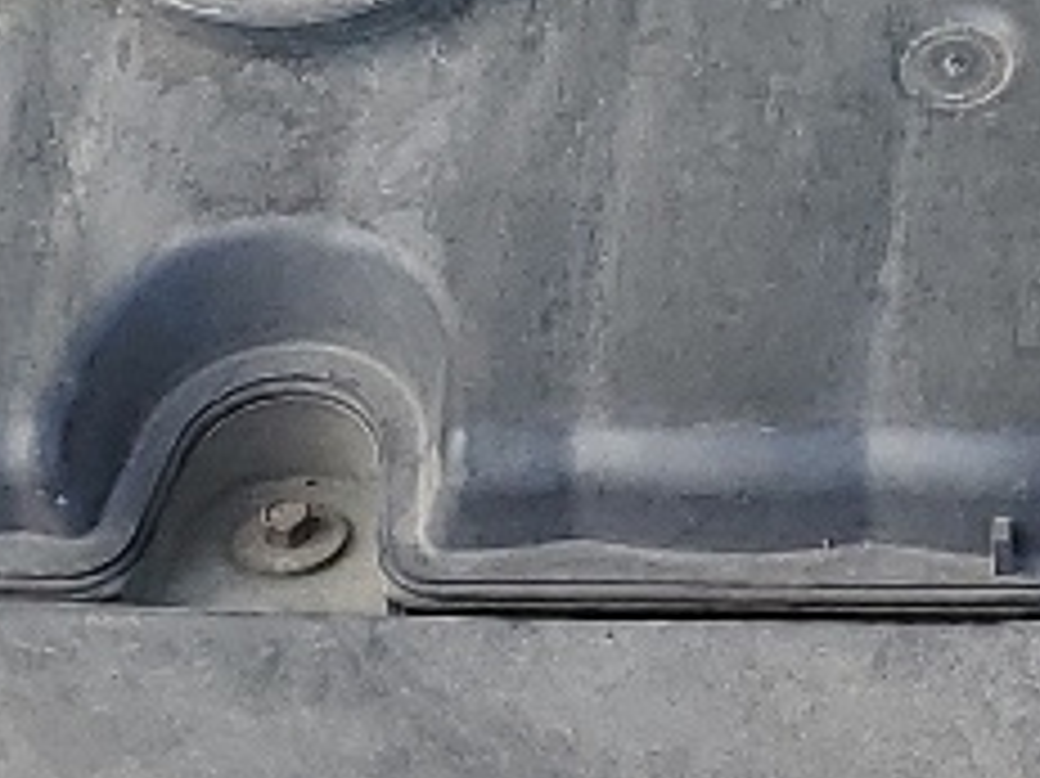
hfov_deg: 10.5
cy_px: -315
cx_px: 1729
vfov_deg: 8.1
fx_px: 5405
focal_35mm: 180
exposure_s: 1/435
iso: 50
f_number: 1.5
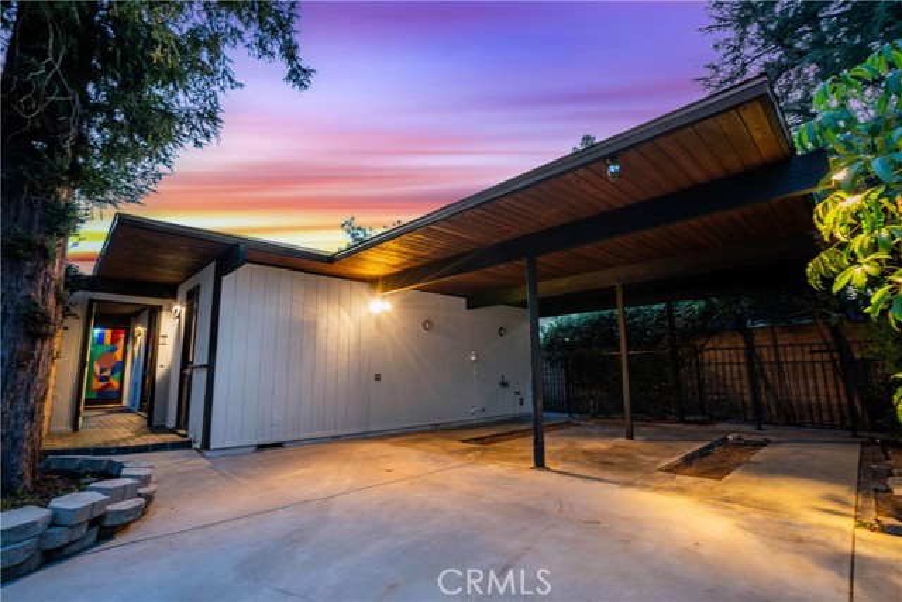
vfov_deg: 73.8
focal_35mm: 16
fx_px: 401
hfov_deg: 96.7
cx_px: 451
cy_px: 301
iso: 160
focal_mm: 16
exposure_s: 6
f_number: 11
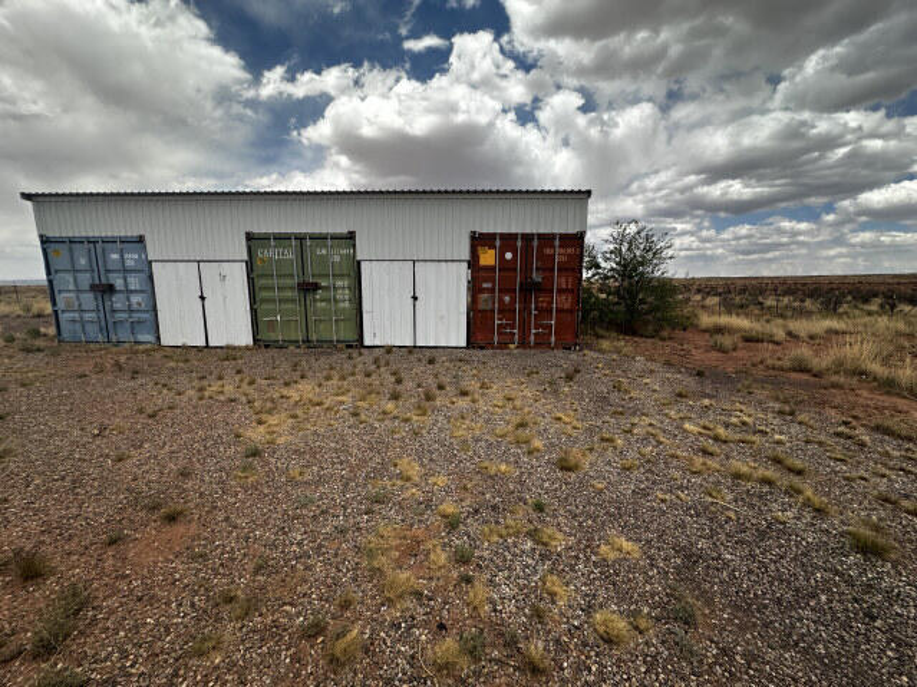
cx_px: 458
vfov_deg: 85.7
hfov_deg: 102.1
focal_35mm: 14
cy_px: 344
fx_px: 371
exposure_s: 1/1715
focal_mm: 2.22
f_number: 2.2
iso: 40
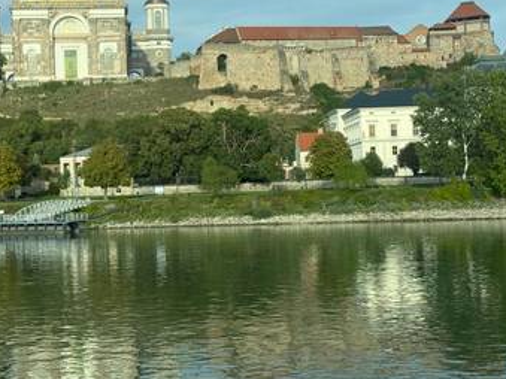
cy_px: 160
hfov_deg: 28.5
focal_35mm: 68
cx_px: 188
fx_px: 994
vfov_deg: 21.6
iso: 64
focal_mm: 6.76
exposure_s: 1/1715
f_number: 1.78
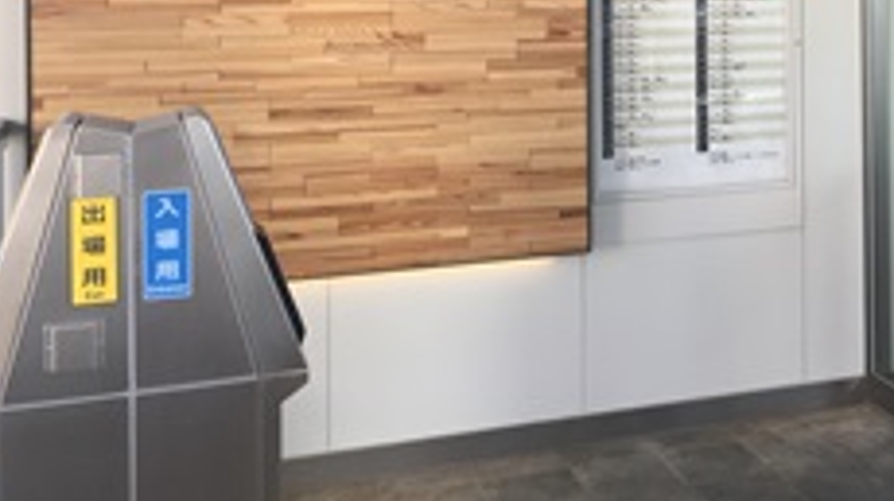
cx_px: 727
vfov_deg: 20.9
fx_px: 1303
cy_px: -19
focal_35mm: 55
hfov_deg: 36.5
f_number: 2.2
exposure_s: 1/120
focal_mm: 4.15
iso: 40
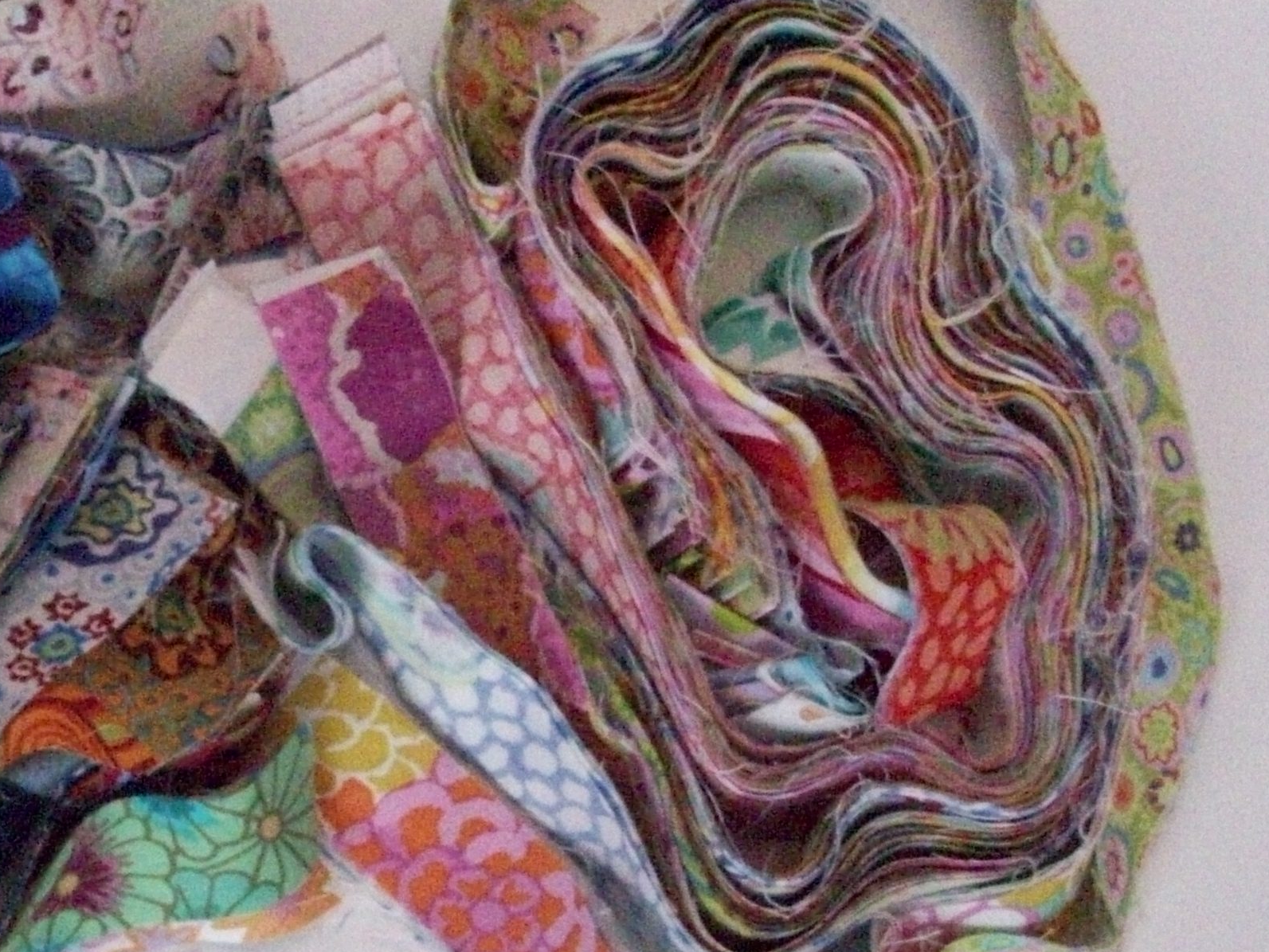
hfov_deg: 27.2
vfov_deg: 20.8
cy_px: 749
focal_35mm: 70
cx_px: 238
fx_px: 2566
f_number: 2.8
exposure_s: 1/43.2
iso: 800
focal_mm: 5.7
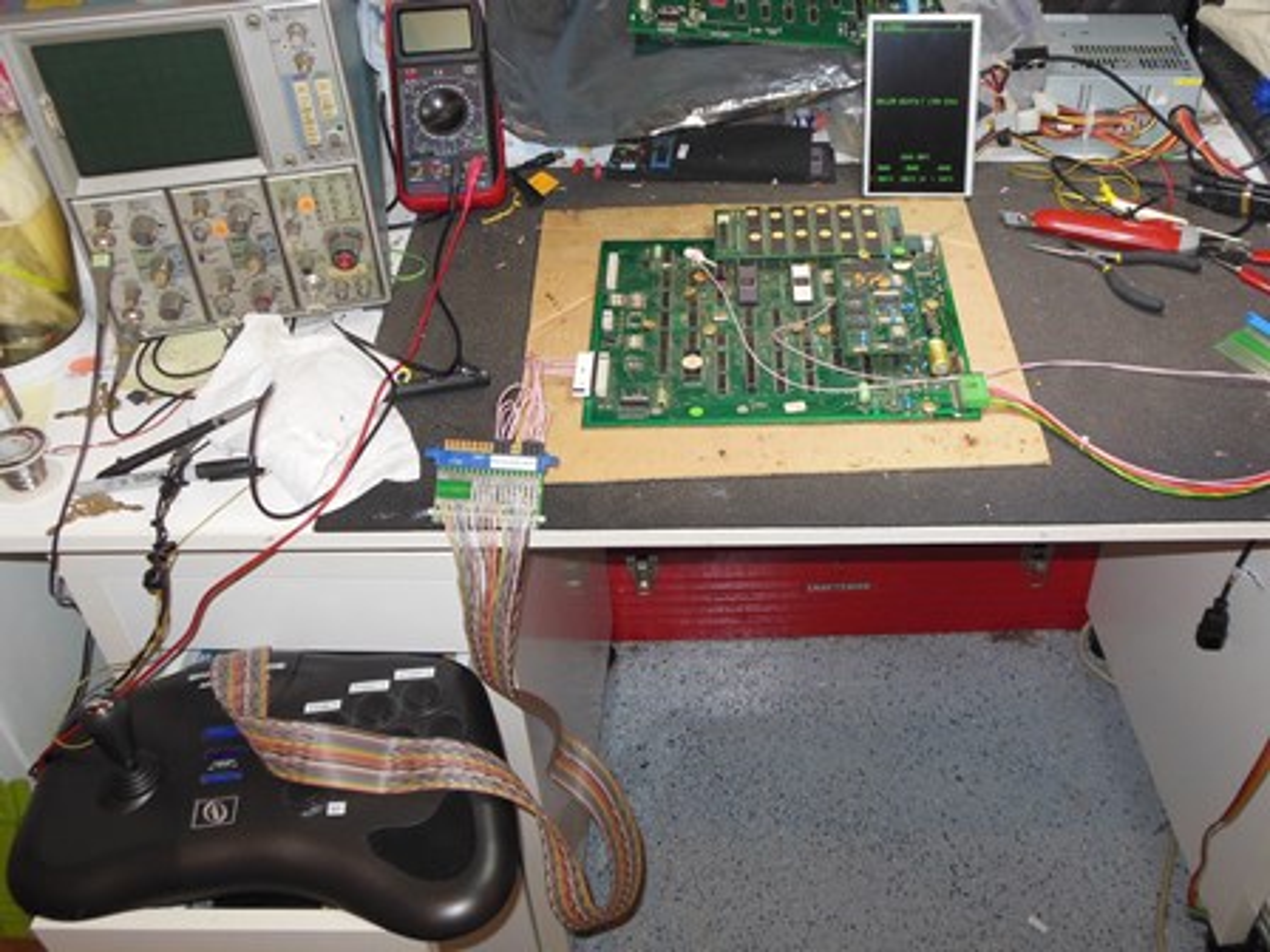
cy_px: 476
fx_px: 1064
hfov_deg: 61.7
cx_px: 635
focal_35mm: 29
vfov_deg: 48.2
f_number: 3.3
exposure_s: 1/25
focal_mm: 5.2
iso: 200
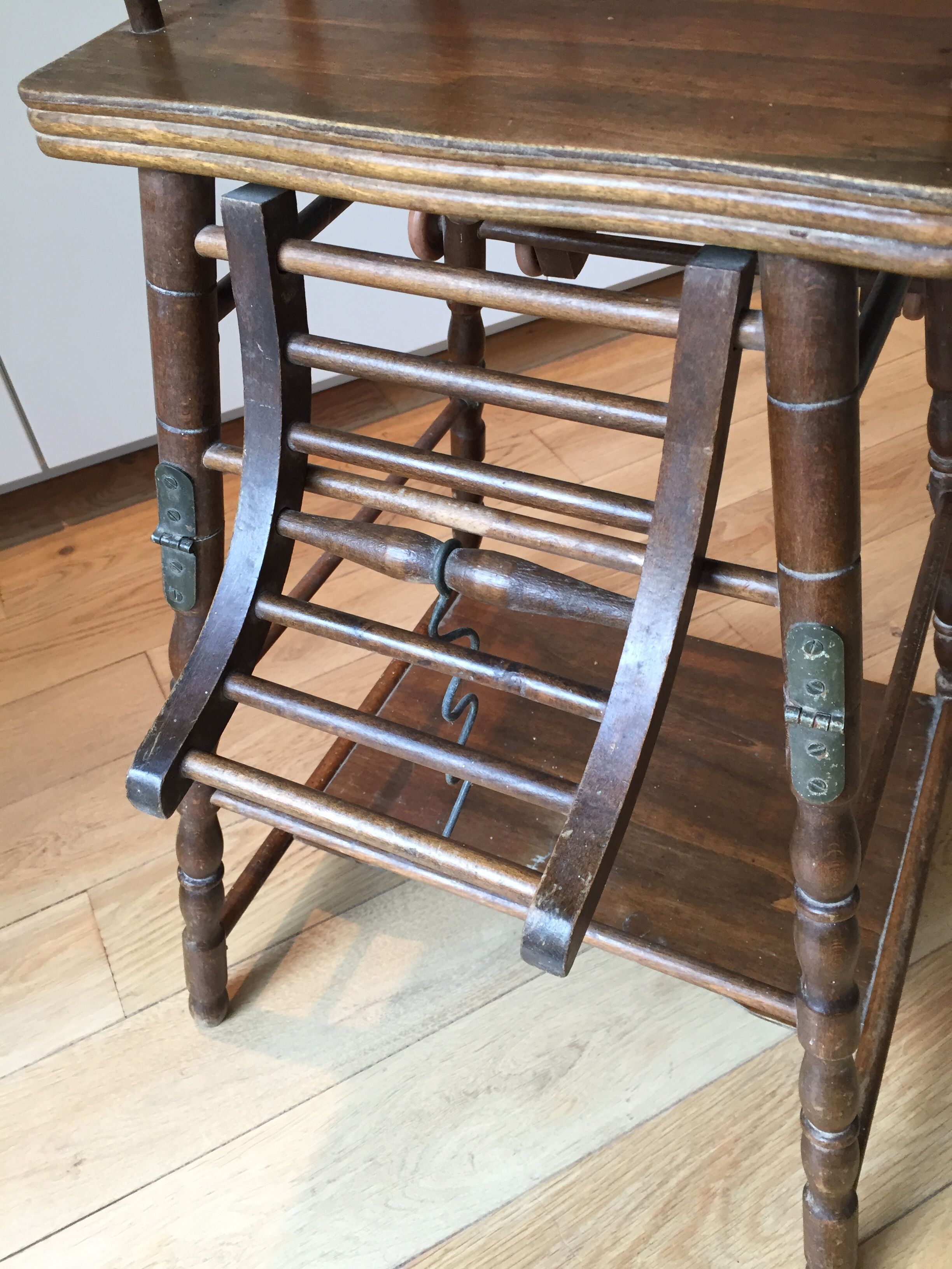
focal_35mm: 29
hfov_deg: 48.2
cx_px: 476
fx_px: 1063
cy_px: 634
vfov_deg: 61.7
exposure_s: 1/33
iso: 50
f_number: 2.2
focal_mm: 4.15
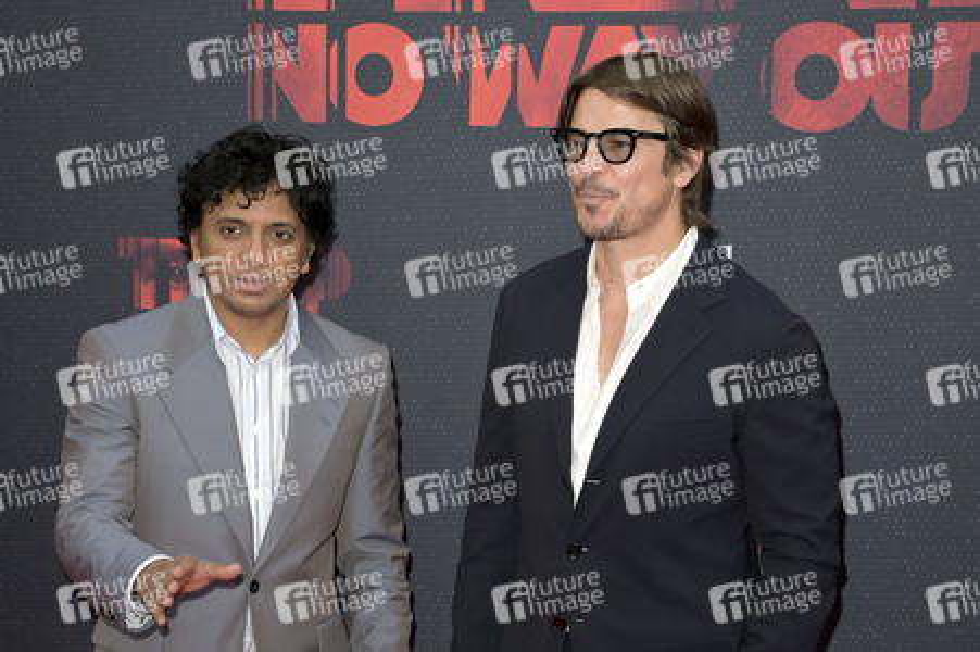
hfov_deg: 28.9
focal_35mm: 70
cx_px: 490
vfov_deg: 19.4
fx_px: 1904
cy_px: 326
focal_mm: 70
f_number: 7.1
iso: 400
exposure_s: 1/250
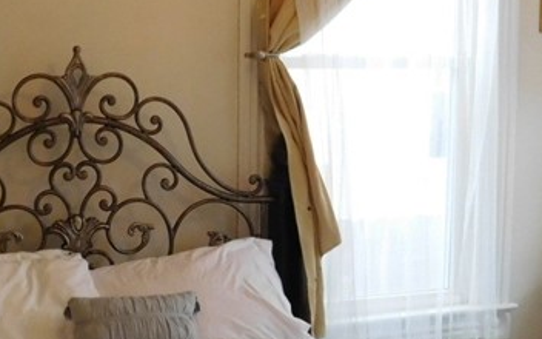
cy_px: 202
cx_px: 159
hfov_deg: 28.7
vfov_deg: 18.3
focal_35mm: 71
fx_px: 1049
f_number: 3
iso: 280
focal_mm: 4
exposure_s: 1/30
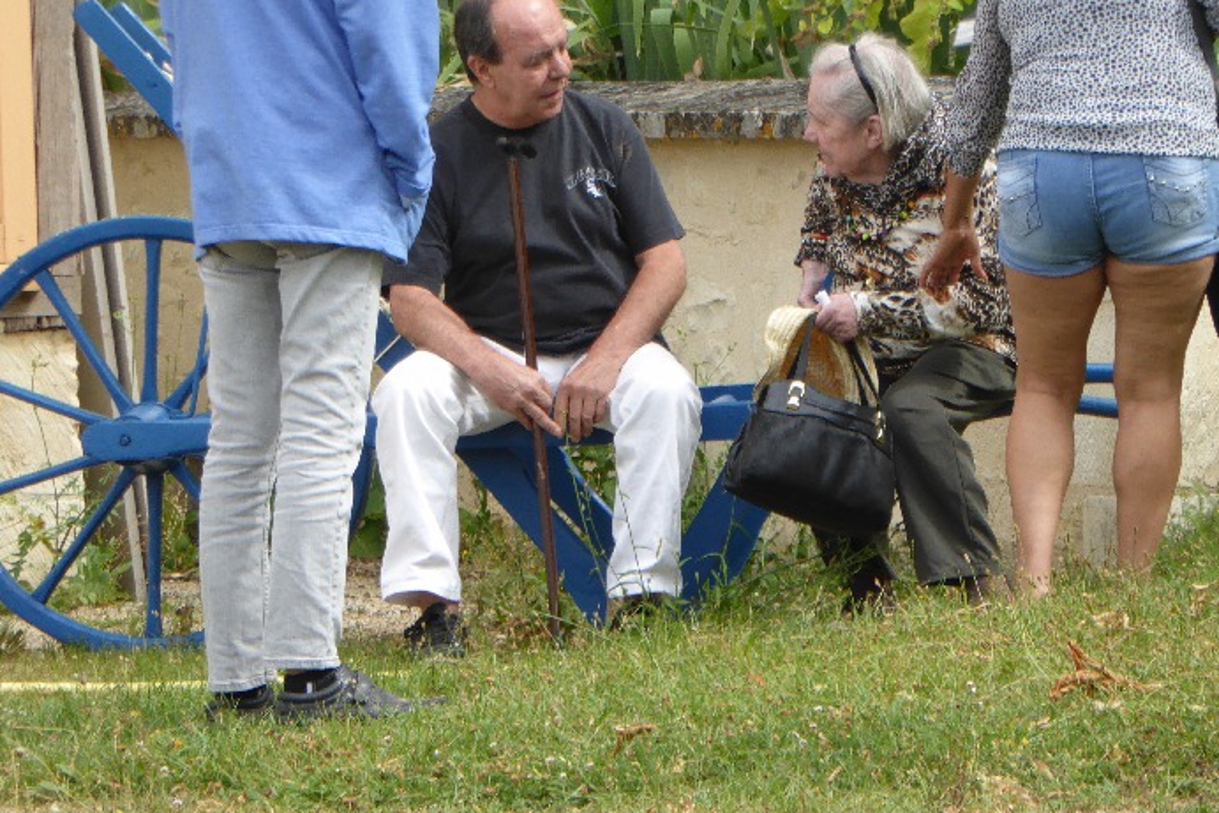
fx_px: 12022
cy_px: 289
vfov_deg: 3.9
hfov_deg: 5.8
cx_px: 626
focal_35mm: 355
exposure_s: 1/125
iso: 100
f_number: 5.6
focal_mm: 47.5
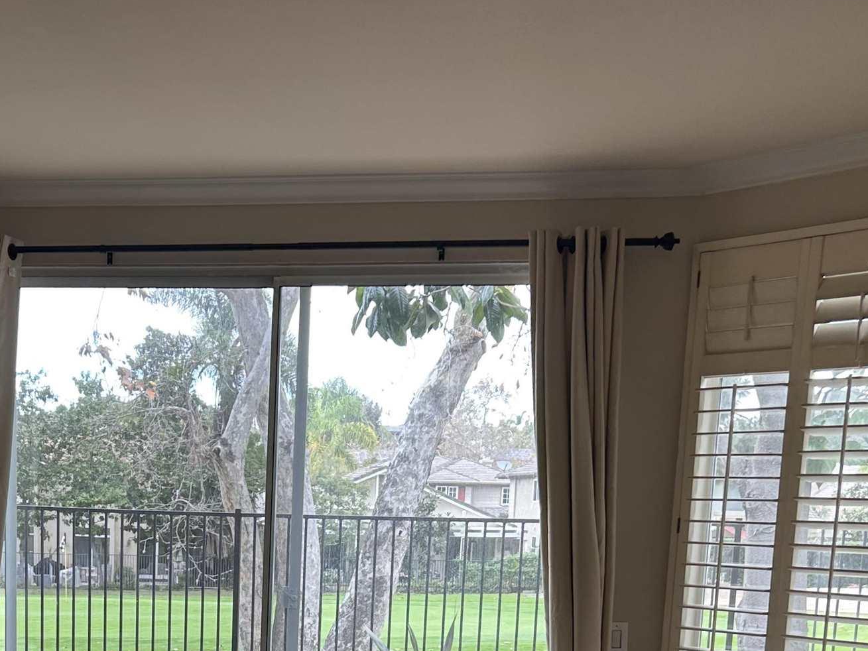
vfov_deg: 22.4
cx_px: 239
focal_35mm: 61
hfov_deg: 31.2
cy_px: 754
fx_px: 1530
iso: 40
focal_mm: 5.7
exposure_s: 1/120
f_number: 1.5
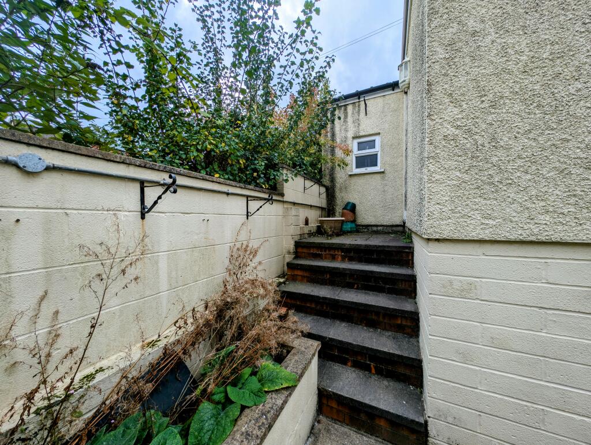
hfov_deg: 110.5
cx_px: 296
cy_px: 222
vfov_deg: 94.6
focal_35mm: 12
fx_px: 205
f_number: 1.95
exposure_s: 1/608
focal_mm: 2.23
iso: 33
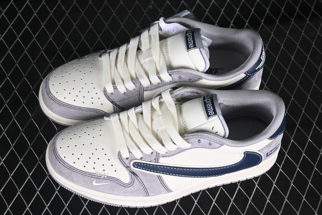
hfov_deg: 27.0
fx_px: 671
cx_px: 161
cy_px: 108
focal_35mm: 75
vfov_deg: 18.2
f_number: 7.1
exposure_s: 1/80
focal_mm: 50
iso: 160
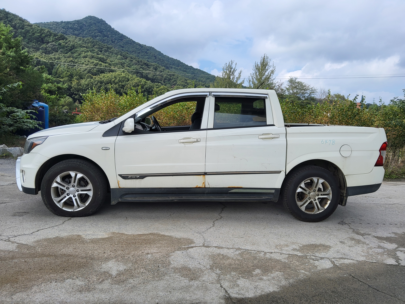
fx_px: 304
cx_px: 202
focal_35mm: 26
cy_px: 152
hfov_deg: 67.3
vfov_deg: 53.1
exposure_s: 1/816
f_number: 1.8
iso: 12
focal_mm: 3.98
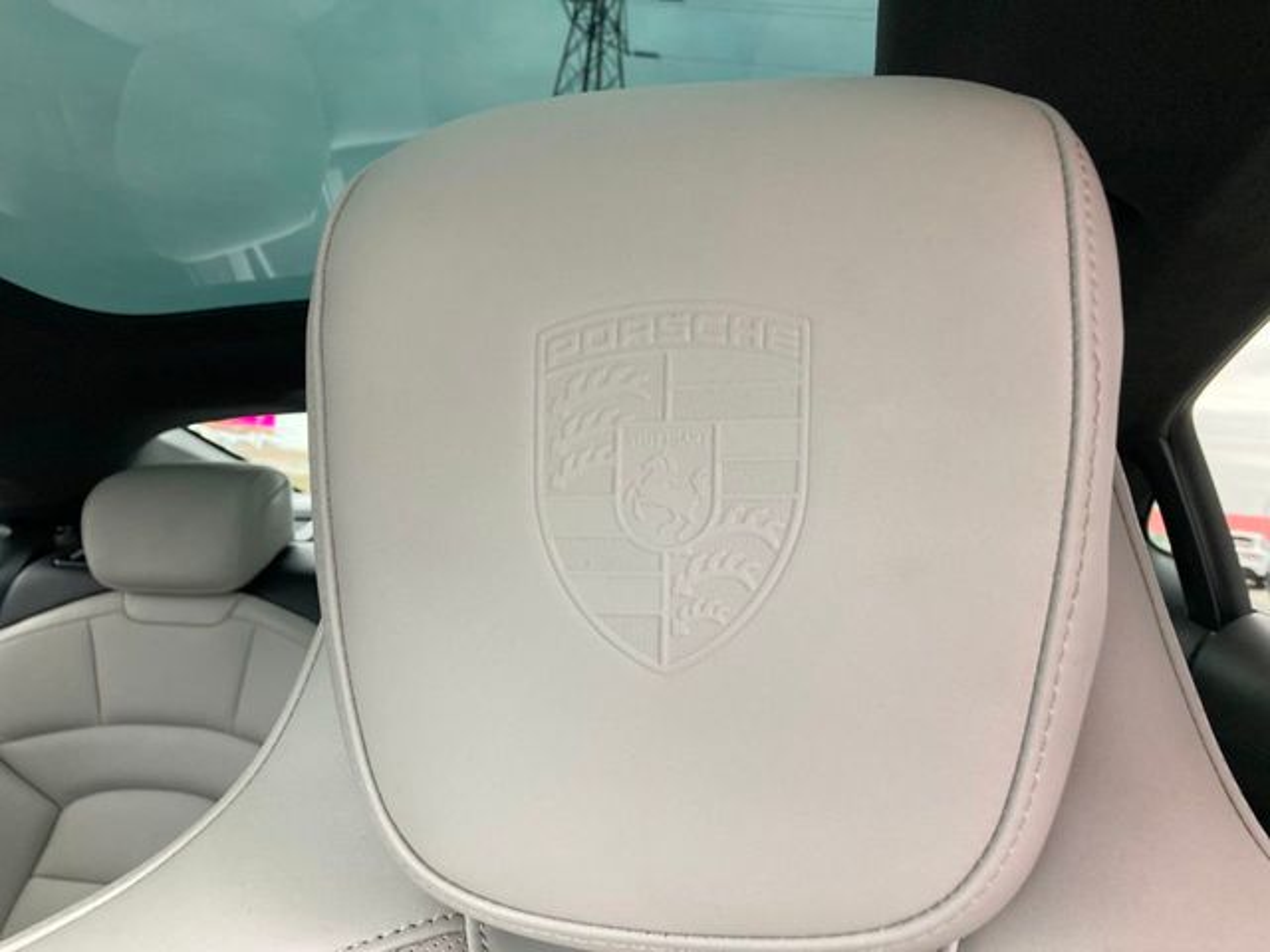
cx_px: 635
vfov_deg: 49.7
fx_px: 1027
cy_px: 476
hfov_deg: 63.4
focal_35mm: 28
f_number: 1.8
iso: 80
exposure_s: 1/68
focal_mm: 3.99
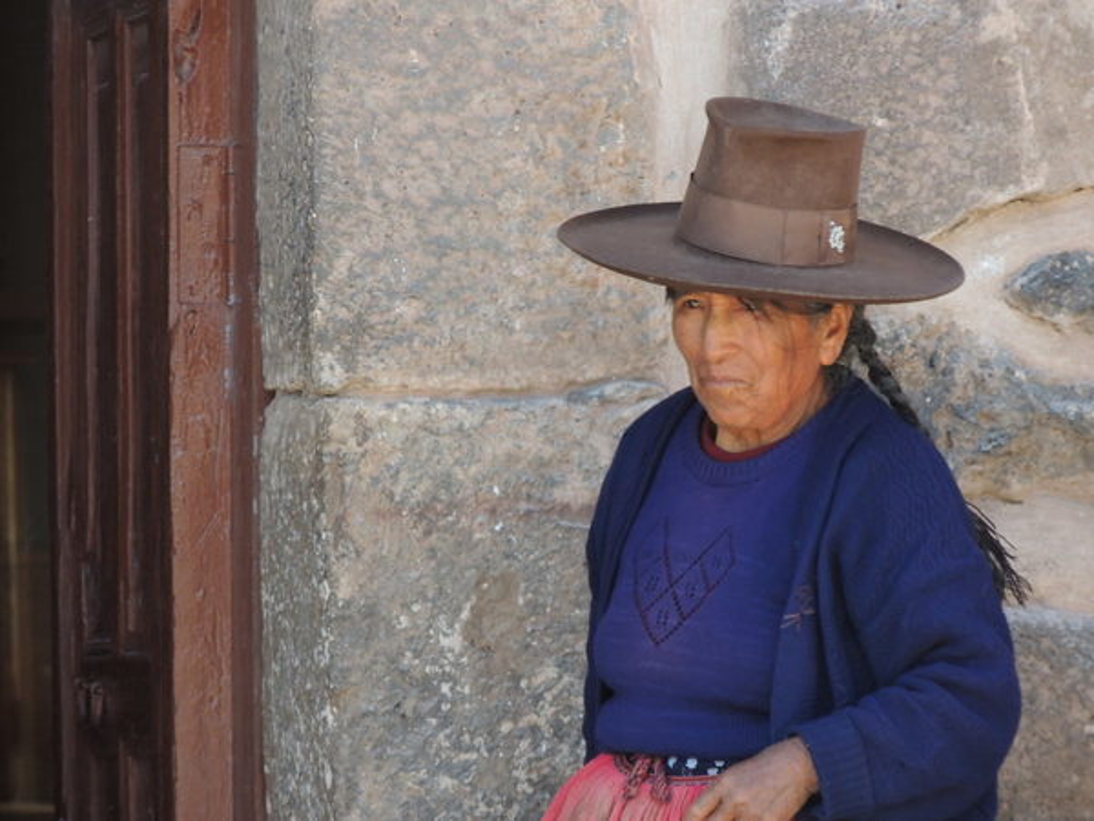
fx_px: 17382
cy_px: 410
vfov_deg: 2.7
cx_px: 547
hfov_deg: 3.6
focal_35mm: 550
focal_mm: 98.1
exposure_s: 1/200
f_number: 4.9
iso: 400
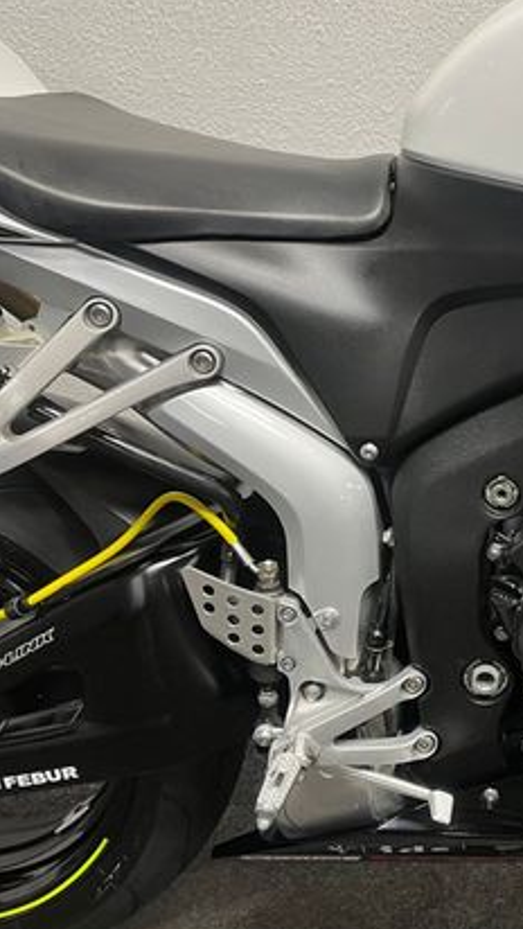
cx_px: 575
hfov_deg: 25.2
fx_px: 1084
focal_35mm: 44
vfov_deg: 46.4
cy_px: 458
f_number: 1.6
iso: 160
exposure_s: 1/50
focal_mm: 5.1
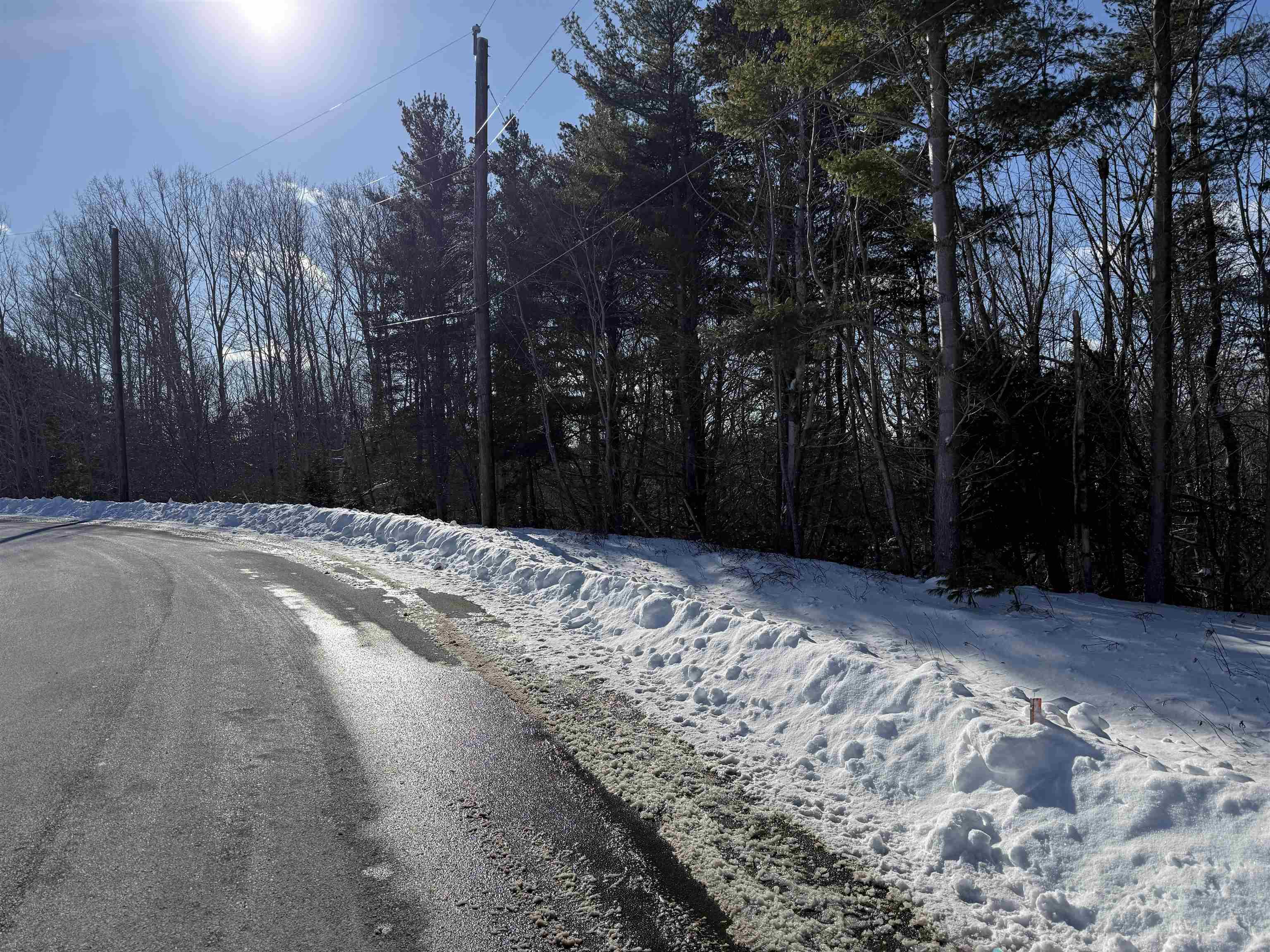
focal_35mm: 24
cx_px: 635
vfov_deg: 56.8
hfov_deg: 71.6
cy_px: 476
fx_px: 881
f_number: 1.78
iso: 80
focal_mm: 6.76
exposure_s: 1/10309
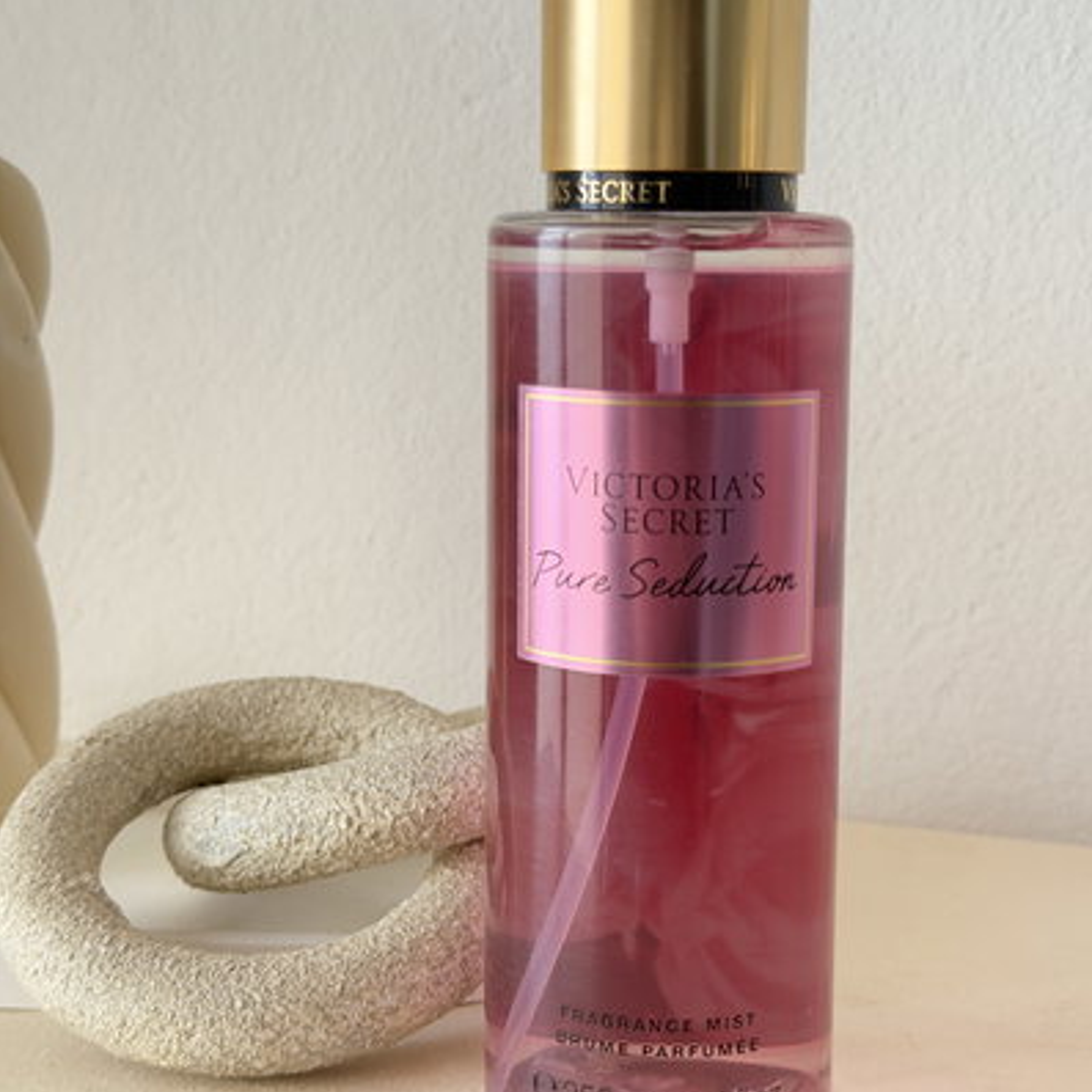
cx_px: 547
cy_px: 505
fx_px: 2034
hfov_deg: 30.0
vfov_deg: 30.0
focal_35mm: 57
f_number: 1.78
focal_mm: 6.76
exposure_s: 1/40
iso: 400
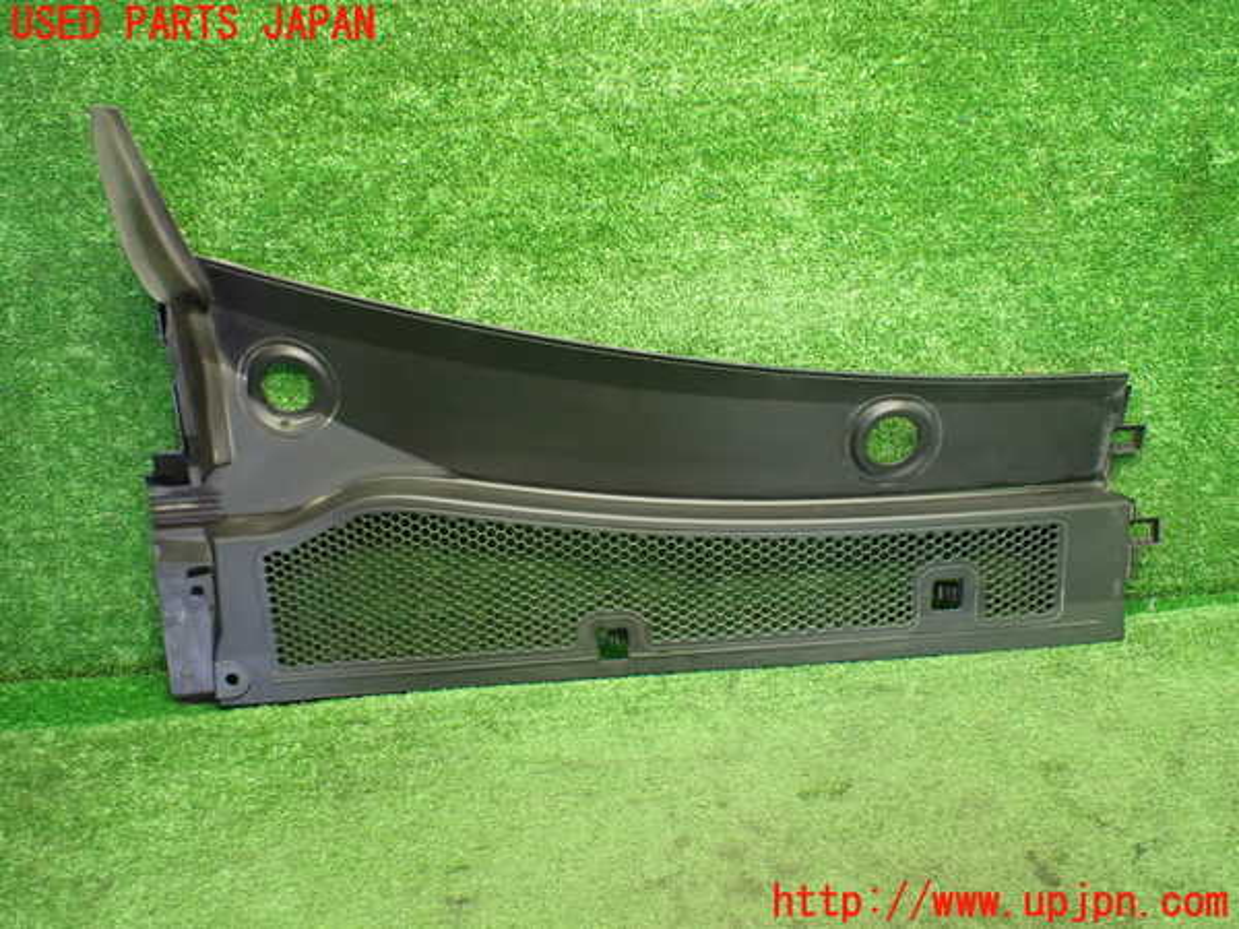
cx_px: 620
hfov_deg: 60.0
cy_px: 464
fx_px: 1074
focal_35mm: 30
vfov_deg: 46.8
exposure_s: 1/80
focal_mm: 5.4
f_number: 2.3
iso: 800
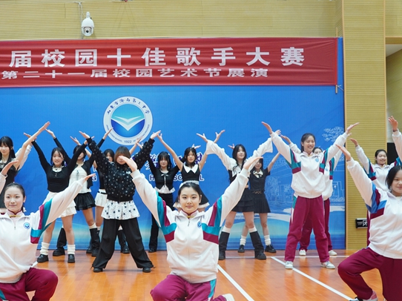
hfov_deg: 41.4
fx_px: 519
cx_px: 114
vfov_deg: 32.2
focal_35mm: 45
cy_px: 184
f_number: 3.5
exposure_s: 1/40
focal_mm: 21
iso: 640
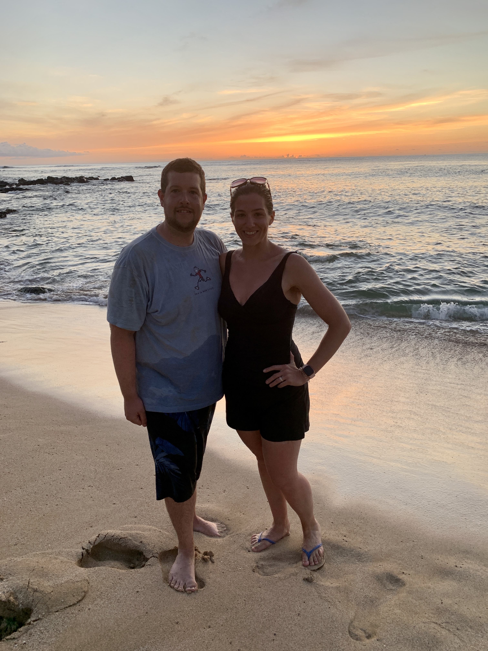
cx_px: 244
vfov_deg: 67.3
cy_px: 326
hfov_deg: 53.1
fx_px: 489
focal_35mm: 26
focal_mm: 4.25
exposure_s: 1/121
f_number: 1.8
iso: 32
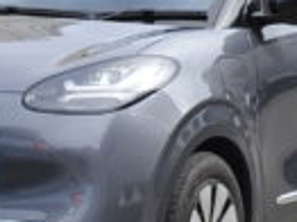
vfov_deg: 4.0
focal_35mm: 366
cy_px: -33
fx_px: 3137
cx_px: 18
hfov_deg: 5.4
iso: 200
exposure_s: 1/1600
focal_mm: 50
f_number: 3.2
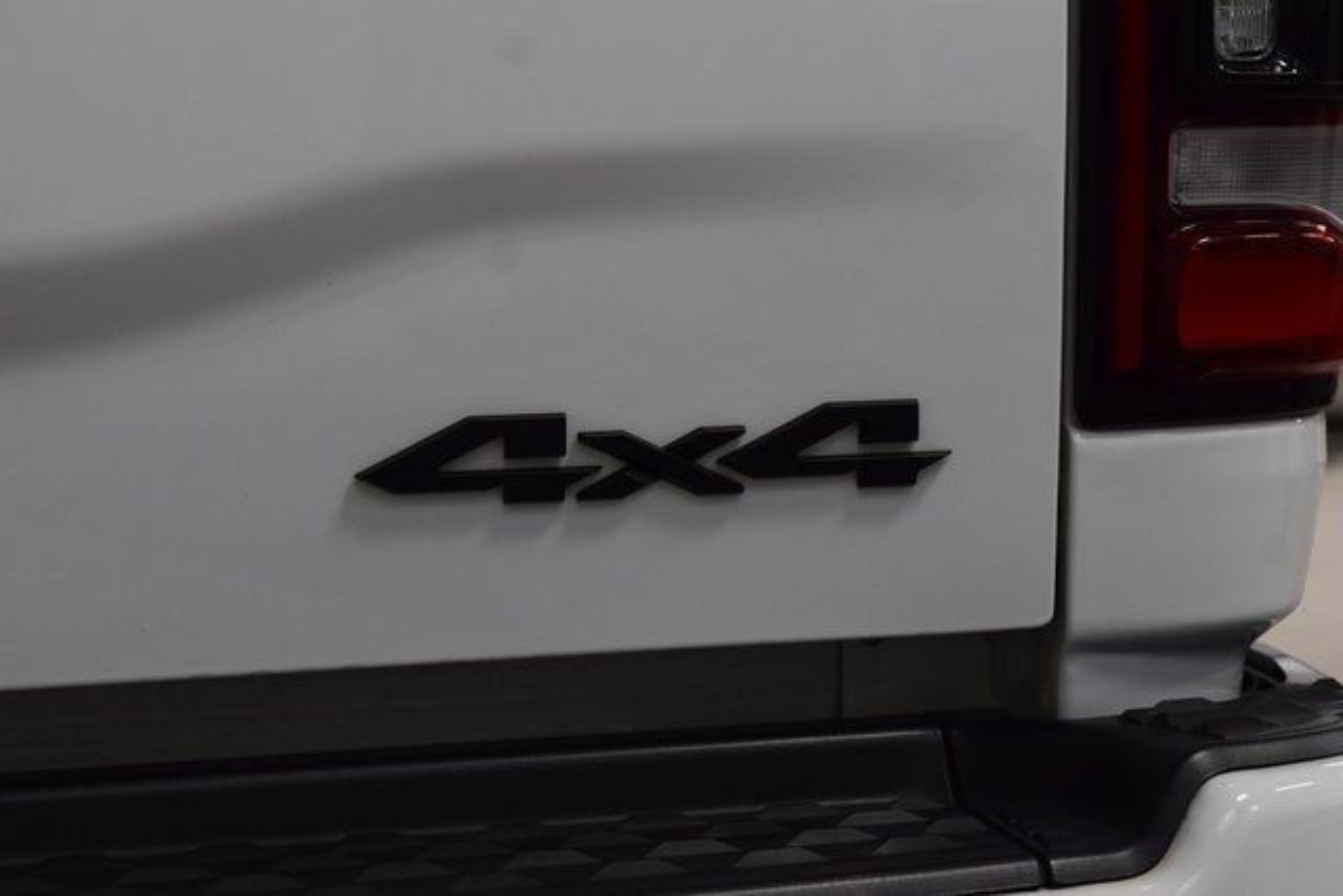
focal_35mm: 105
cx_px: 672
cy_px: 448
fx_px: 3918
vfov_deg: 13.0
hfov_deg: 19.5
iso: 1600
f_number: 5.6
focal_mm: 70
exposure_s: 1/125
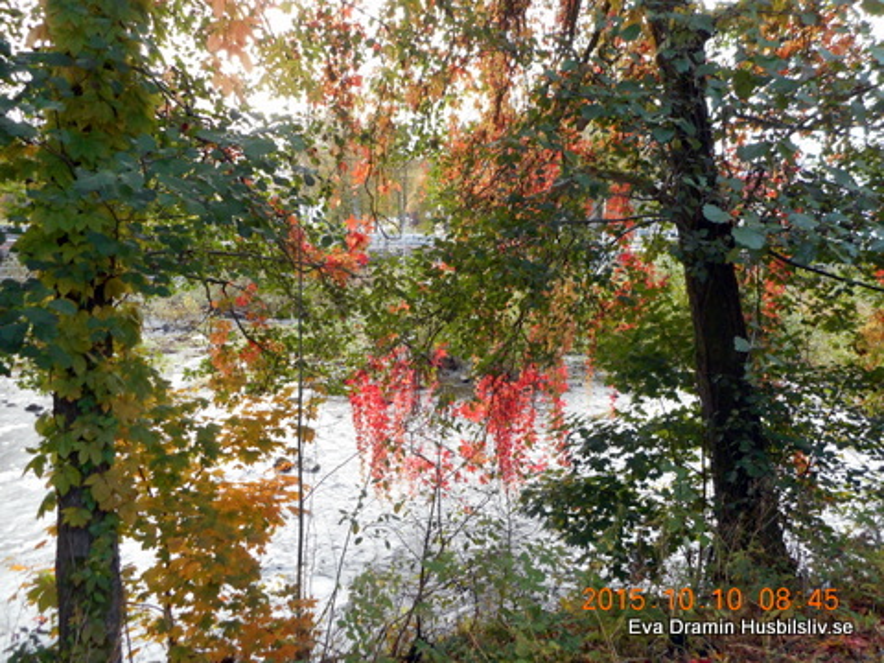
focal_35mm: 25
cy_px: 332
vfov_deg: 54.9
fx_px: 638
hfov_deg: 69.4
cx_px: 442
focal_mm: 4.5
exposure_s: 1/30
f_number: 3.7
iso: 250
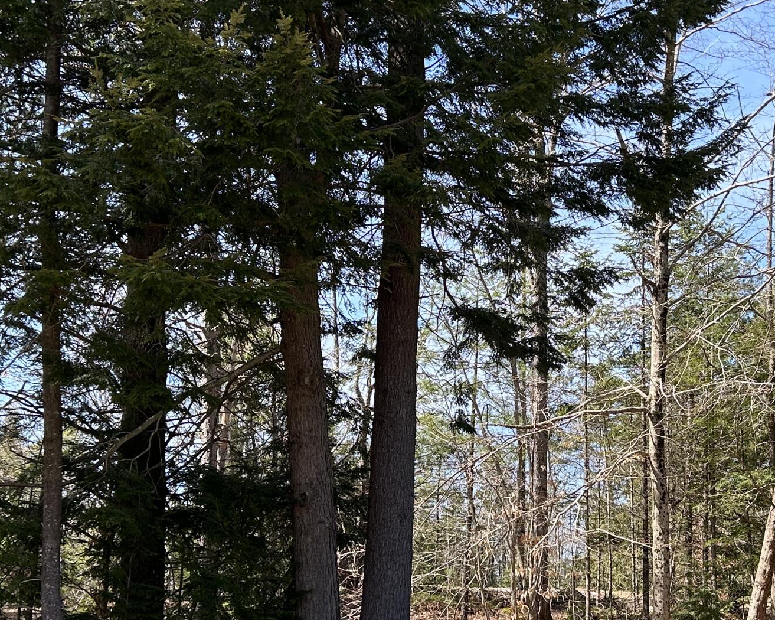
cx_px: 506
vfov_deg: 26.2
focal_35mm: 58
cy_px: 358
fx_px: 1330
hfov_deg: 32.3
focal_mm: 5.7
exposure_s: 1/924
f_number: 1.5
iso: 50
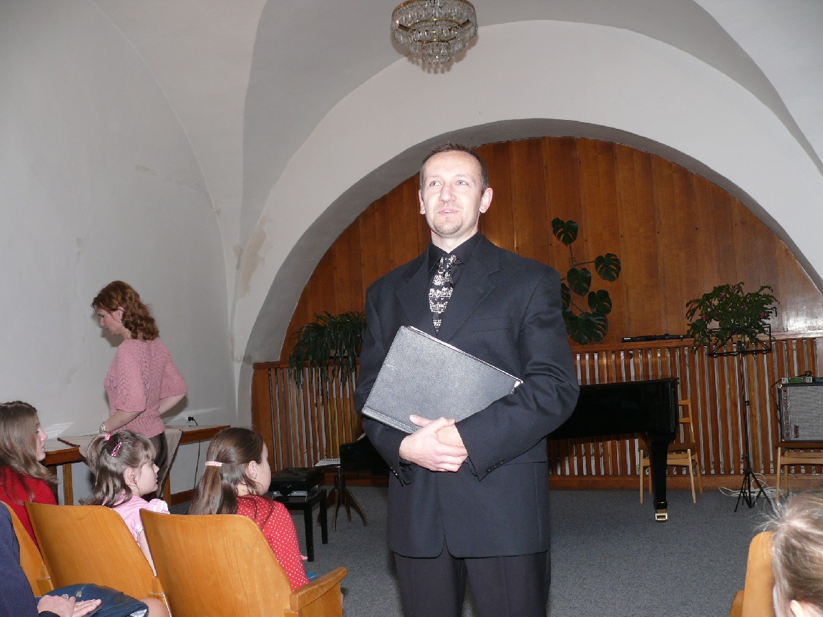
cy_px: 308
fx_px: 832
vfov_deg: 40.7
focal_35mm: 35
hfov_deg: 52.6
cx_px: 412
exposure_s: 1/125
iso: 100
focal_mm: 7.4
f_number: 2.8
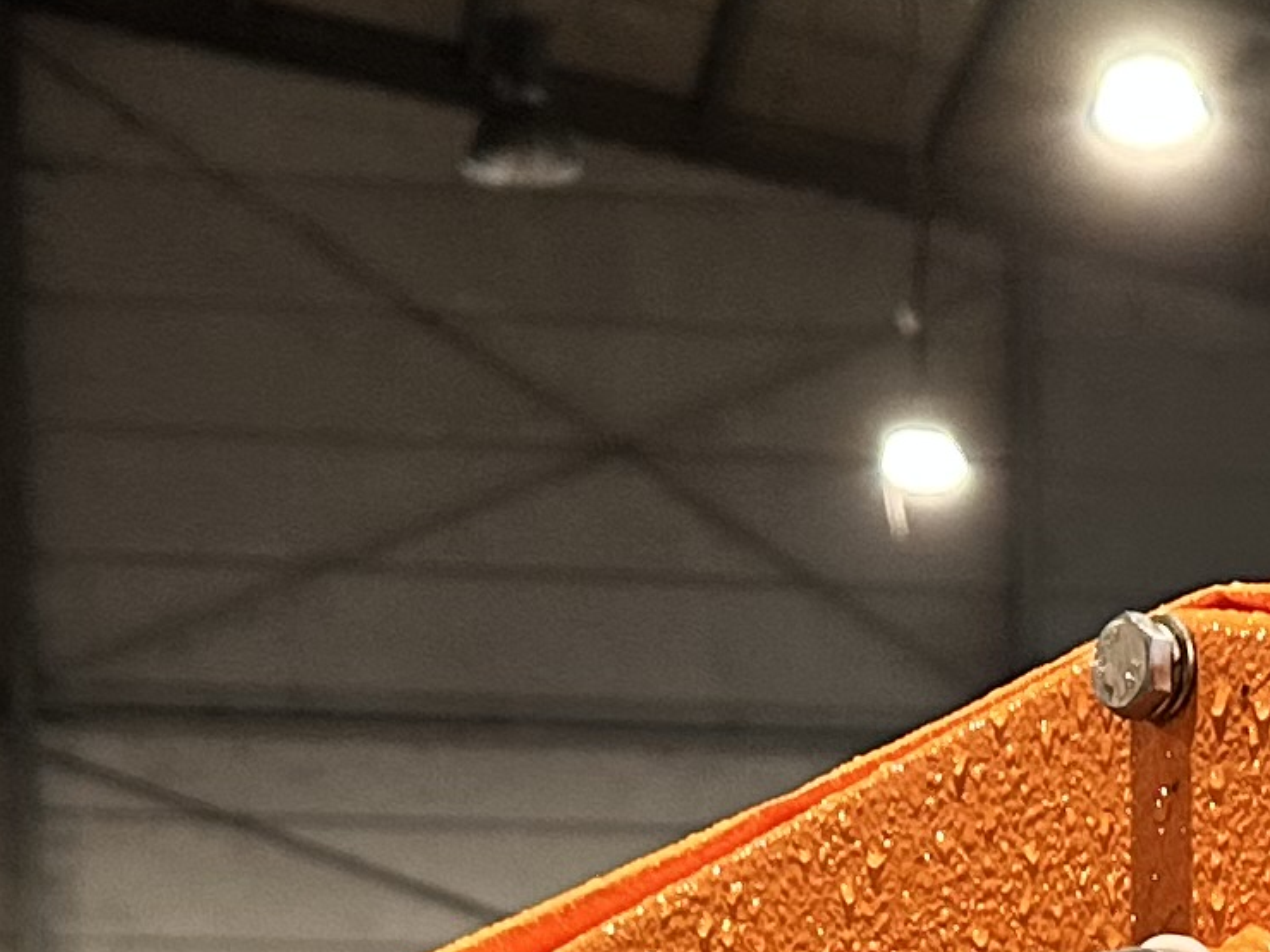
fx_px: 4805
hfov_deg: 14.7
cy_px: 1834
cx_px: 1358
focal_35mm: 131
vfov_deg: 10.5
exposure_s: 1/50
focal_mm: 6.86
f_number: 1.78
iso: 200
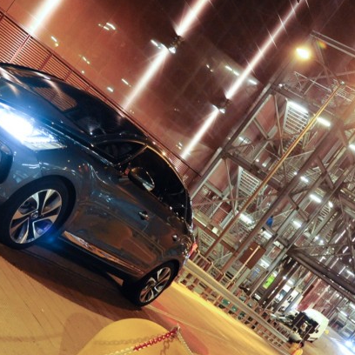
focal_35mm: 50
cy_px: 185
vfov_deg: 34.0
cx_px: 27
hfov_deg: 32.1
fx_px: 580
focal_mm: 24
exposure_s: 1/20
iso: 3200
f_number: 4
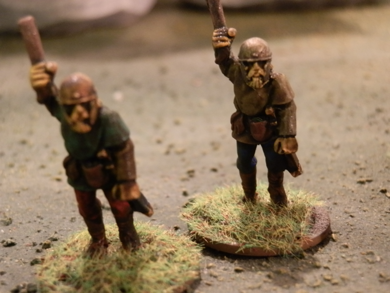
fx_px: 687
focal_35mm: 61
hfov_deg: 31.7
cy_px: 146
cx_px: 195
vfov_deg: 24.0
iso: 400
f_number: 3.7
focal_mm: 10.99
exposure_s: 1/8
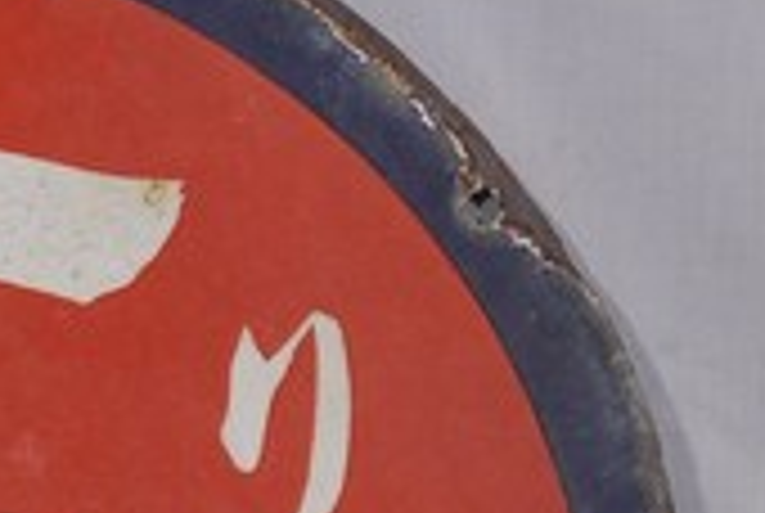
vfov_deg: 6.4
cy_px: 686
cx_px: -117
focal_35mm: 215
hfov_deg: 9.4
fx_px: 4577
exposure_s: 1/80
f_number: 14
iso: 100
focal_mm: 38
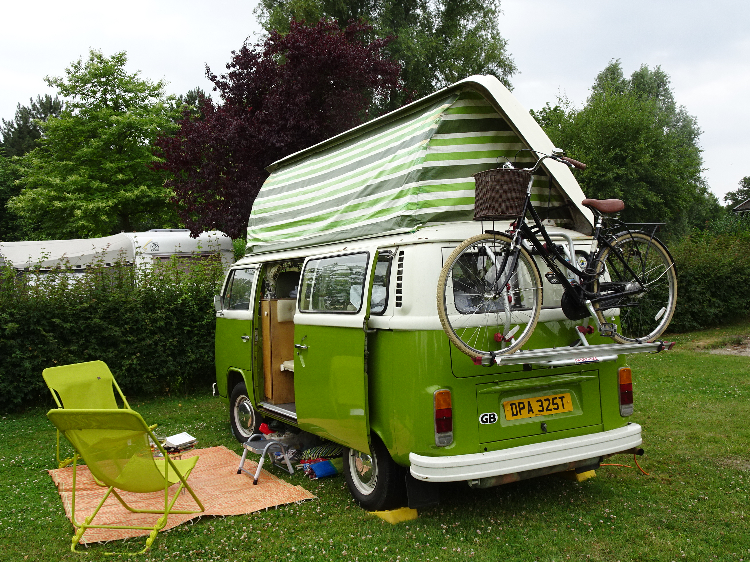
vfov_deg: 41.8
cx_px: 375
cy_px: 281
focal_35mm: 34
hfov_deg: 54.0
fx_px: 737
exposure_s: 1/125
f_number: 4
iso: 80
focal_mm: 5.79
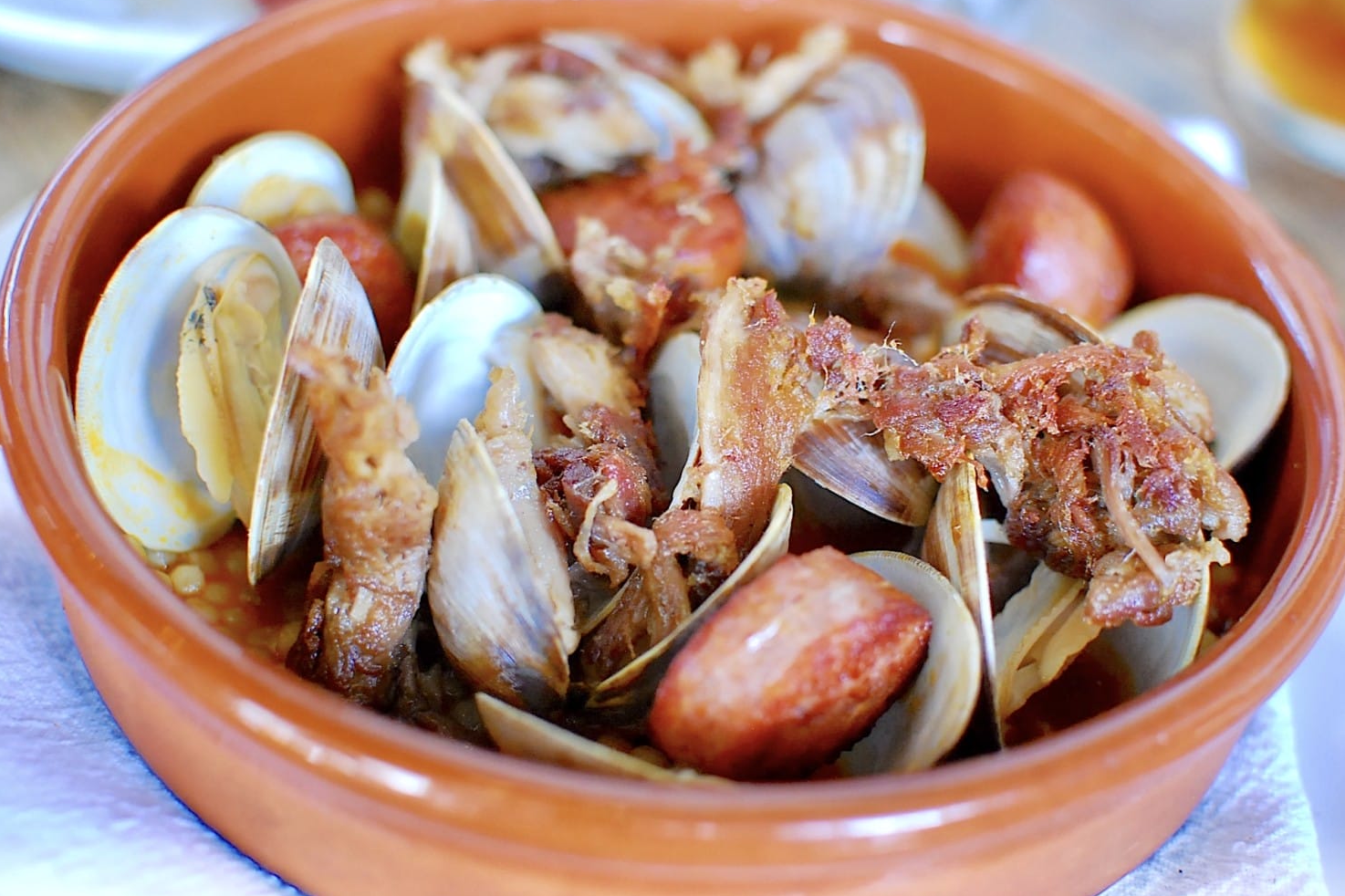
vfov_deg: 25.3
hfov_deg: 37.2
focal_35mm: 54
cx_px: 682
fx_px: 1999
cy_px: 444
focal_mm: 35
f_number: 2.8
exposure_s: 1/30
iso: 800
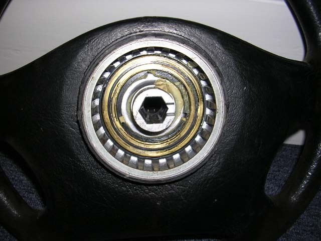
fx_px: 352
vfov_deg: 37.7
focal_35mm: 38
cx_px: 160
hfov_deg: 49.0
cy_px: 120
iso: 50
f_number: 2.8
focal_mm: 5.8
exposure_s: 1/60.1
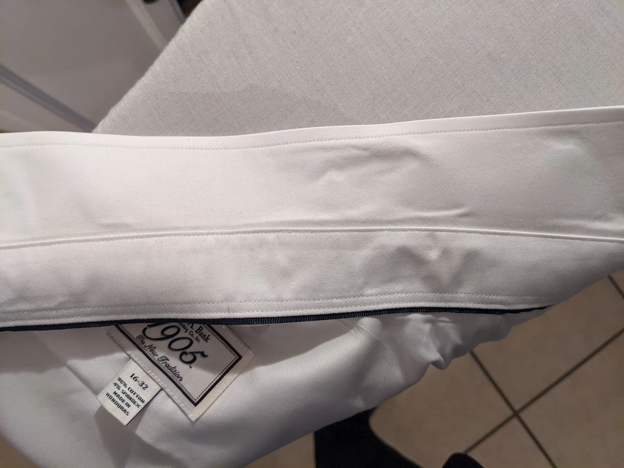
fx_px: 487
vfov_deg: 51.4
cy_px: 234
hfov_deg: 65.3
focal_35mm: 27
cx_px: 312
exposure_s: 1/120
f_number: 1.73
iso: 945
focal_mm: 4.38
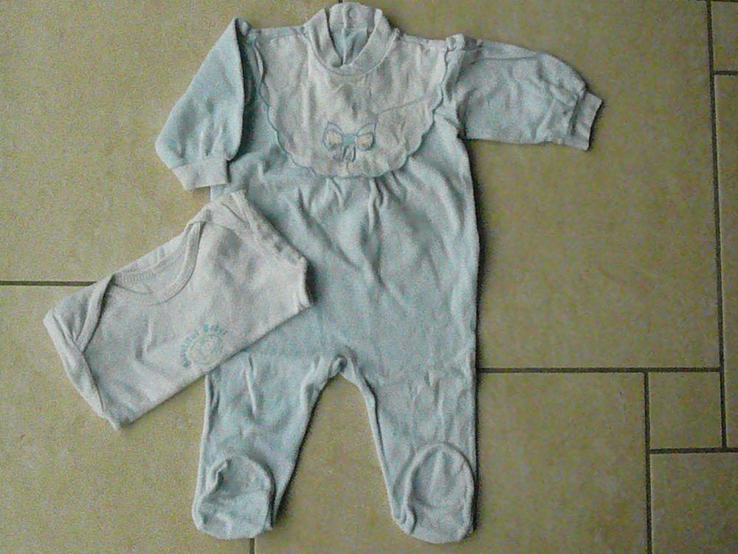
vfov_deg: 34.3
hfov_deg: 44.8
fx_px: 895
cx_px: 369
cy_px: 277
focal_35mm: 42
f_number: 10
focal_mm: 6.9
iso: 3200
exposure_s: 1/640
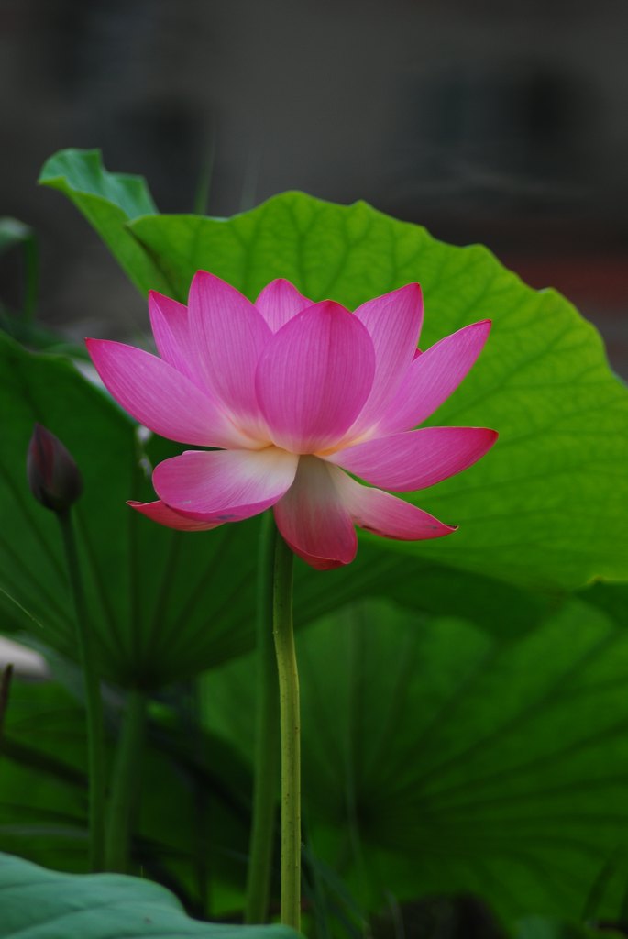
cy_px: 470
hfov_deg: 3.1
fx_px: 11746
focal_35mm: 450
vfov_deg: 4.6
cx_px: 314
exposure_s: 1/125
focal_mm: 300
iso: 160
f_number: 6
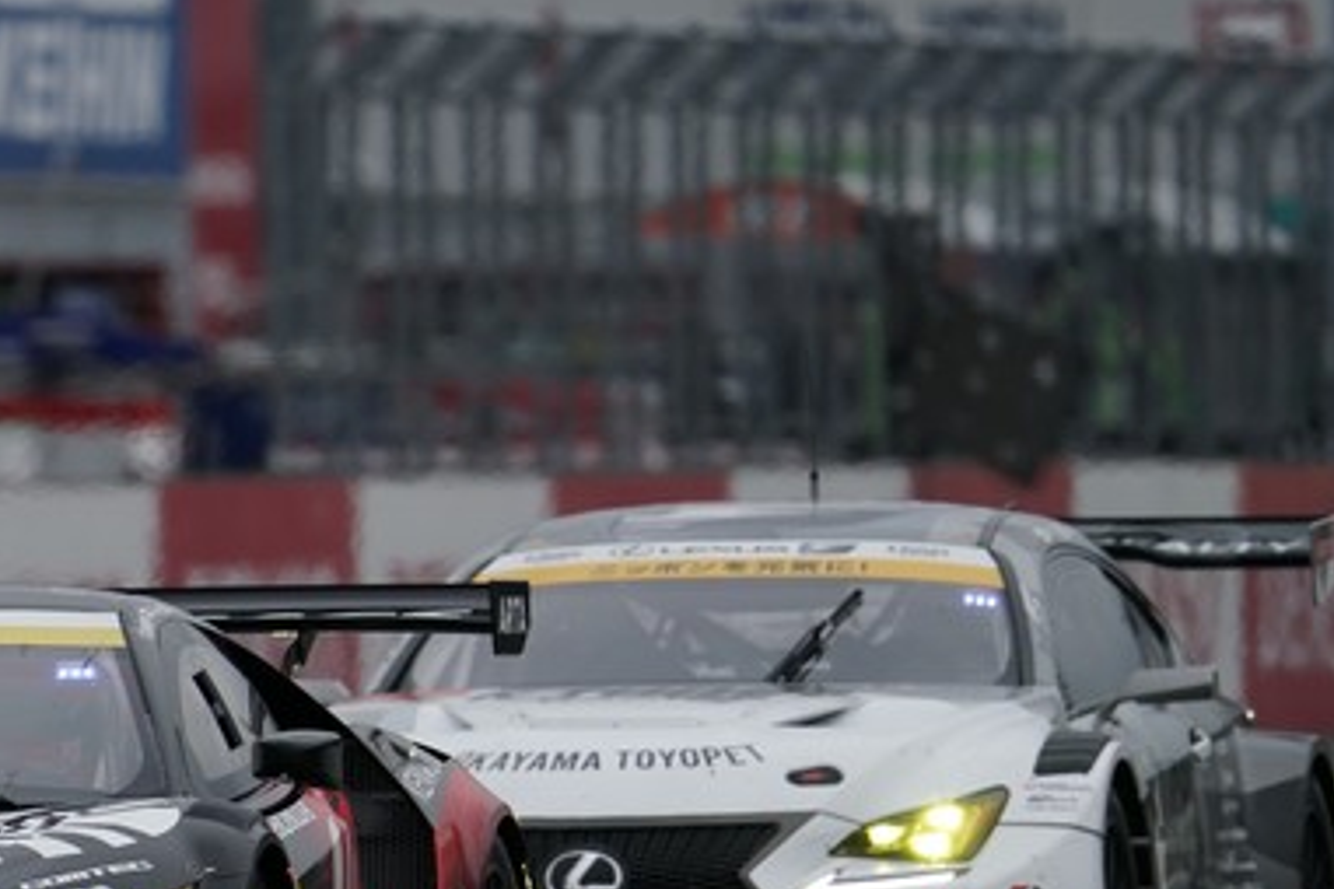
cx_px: 165
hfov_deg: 2.0
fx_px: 38683
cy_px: 490
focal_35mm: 1044
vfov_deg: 1.3
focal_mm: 553
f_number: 6.3
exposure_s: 1/800
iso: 500
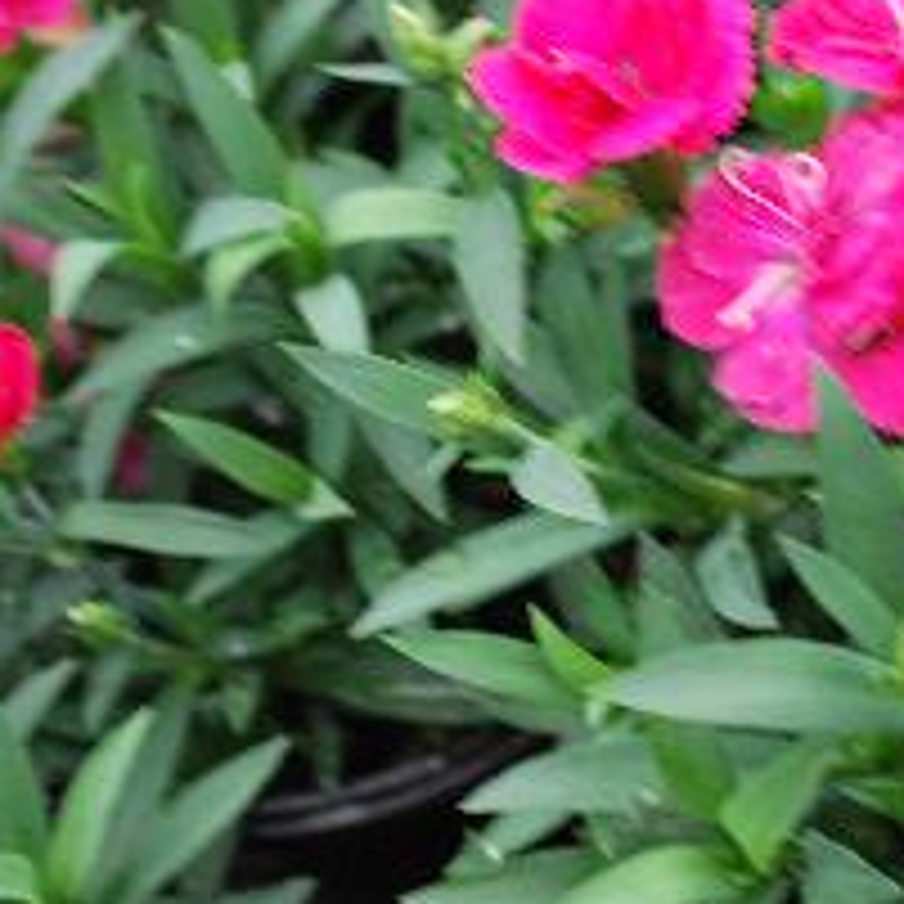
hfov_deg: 14.3
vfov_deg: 14.3
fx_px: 3605
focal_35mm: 122
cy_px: 414
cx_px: 571
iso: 200
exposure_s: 1/40
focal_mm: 48
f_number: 5.6
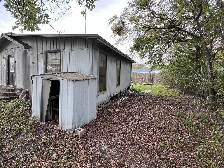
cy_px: 76
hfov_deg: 92.9
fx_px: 104
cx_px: 87
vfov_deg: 77.9
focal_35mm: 16
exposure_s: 1/106
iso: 32
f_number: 1.8
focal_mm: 1.57
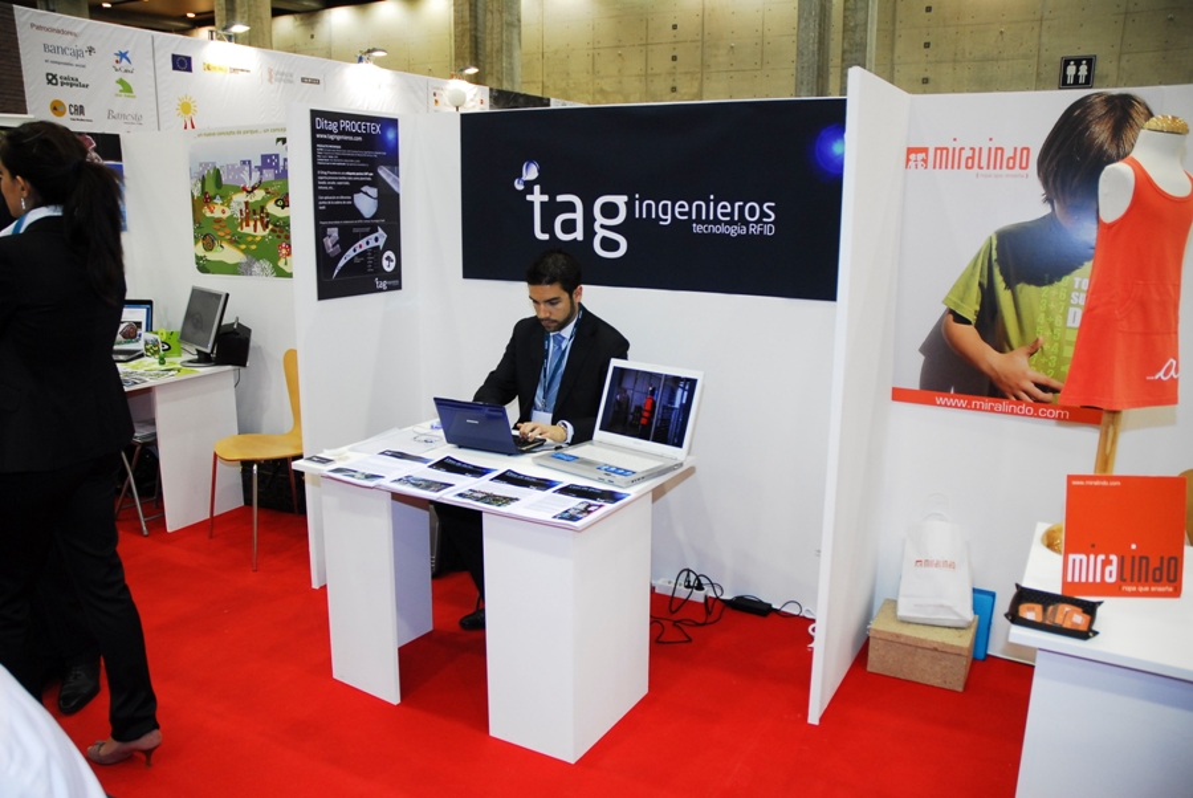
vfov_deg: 48.0
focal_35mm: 27
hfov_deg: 67.3
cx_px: 596
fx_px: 896
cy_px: 399
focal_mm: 18
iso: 400
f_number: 3.5
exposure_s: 1/40
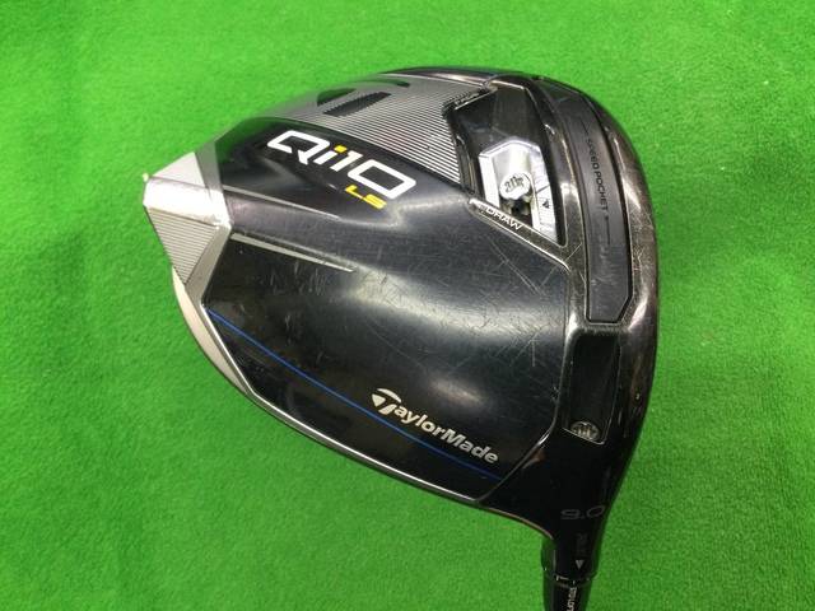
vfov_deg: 45.4
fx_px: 730
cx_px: 408
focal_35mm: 31
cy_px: 306
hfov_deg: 58.4
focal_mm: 3.3
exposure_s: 1/30
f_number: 2.4
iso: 125
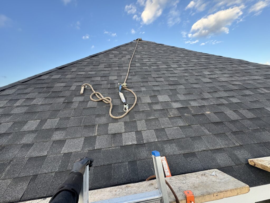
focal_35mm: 14
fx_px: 109
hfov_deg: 102.1
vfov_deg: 85.7
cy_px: 102
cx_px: 135
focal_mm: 2.22
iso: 50
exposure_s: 1/99
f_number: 2.2
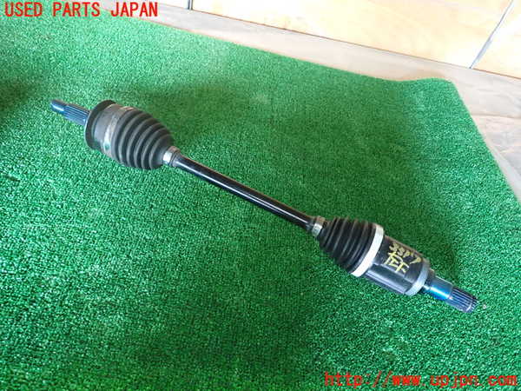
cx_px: 260
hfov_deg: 69.4
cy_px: 196
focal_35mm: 25
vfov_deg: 54.9
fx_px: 376
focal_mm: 4.5
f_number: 2
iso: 640
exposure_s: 1/30
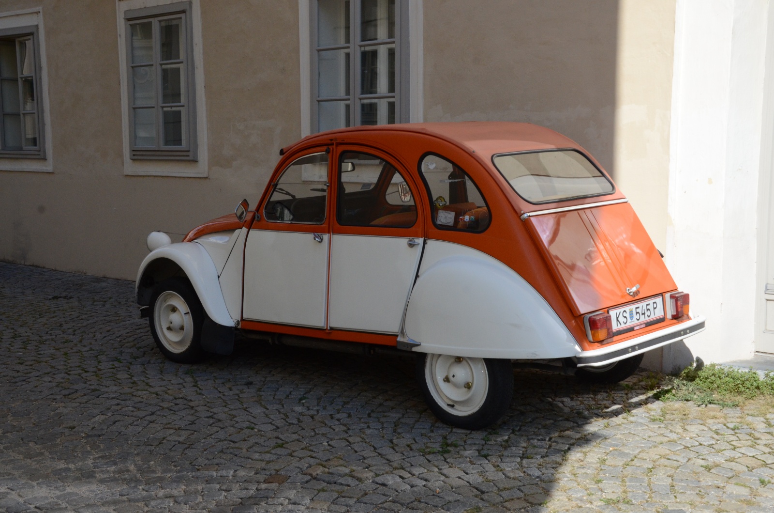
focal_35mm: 48
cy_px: 256
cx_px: 387
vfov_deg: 27.9
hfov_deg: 41.2
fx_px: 1030
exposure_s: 1/1000
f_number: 11
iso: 1000
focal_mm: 32
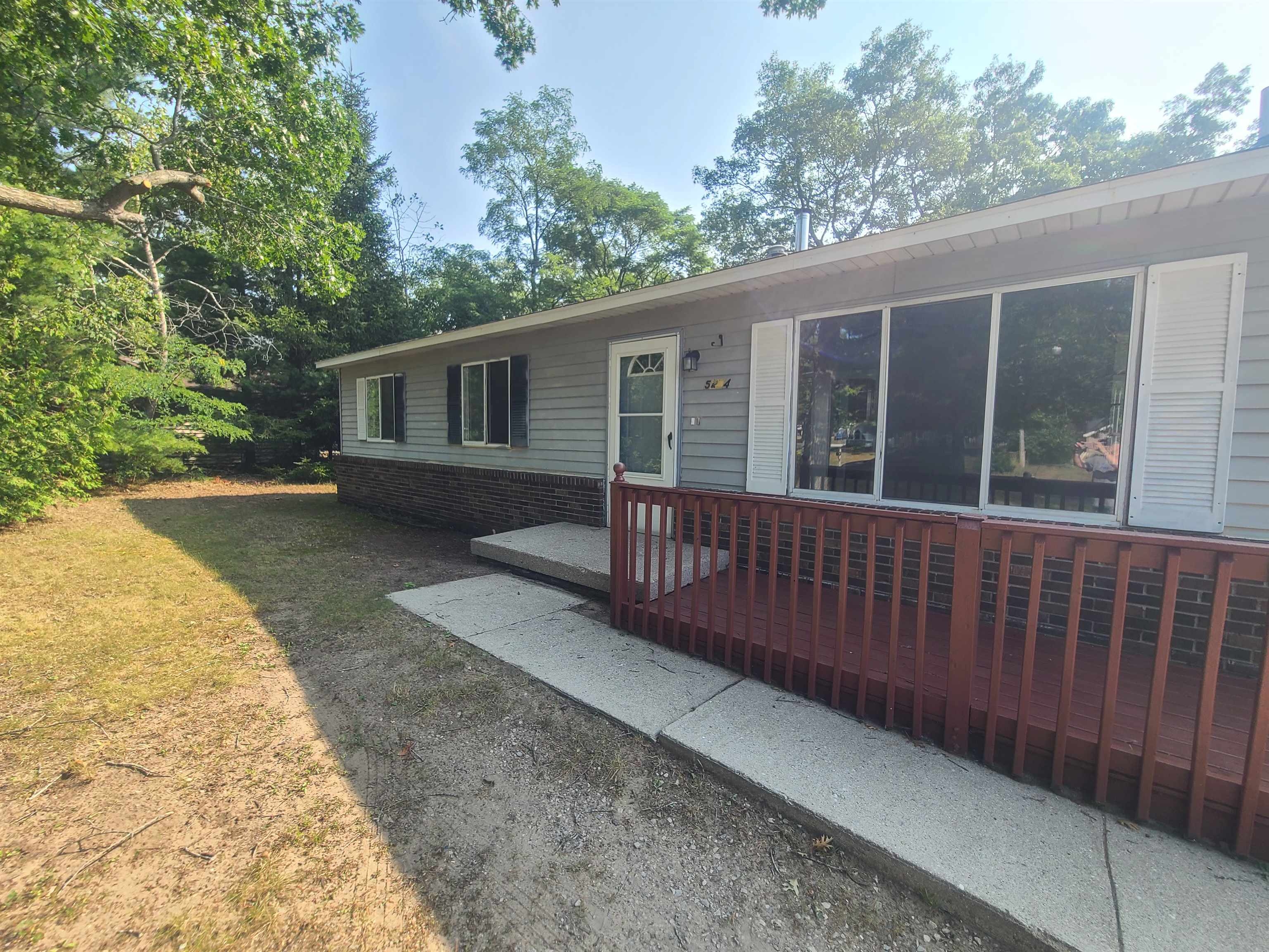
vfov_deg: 89.9
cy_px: 476
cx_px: 634
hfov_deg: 106.2
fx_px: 477
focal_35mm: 13
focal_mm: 2.2
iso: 50
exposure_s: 1/529
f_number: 2.2
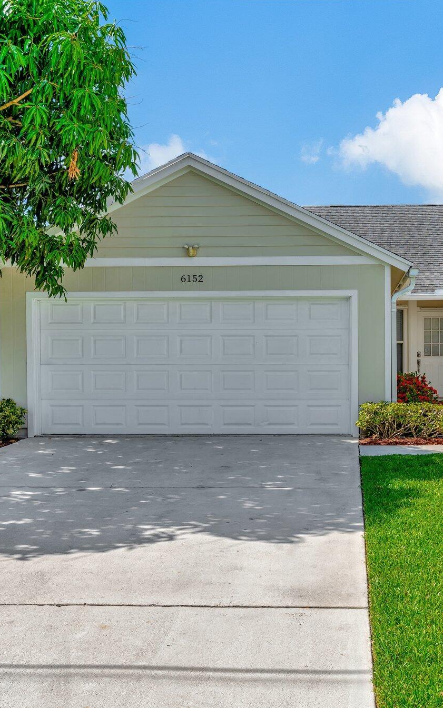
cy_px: 358
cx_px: 332
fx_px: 869
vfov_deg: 44.4
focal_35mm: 45
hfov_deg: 28.2
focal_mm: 29
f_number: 5.6
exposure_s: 1/200
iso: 100
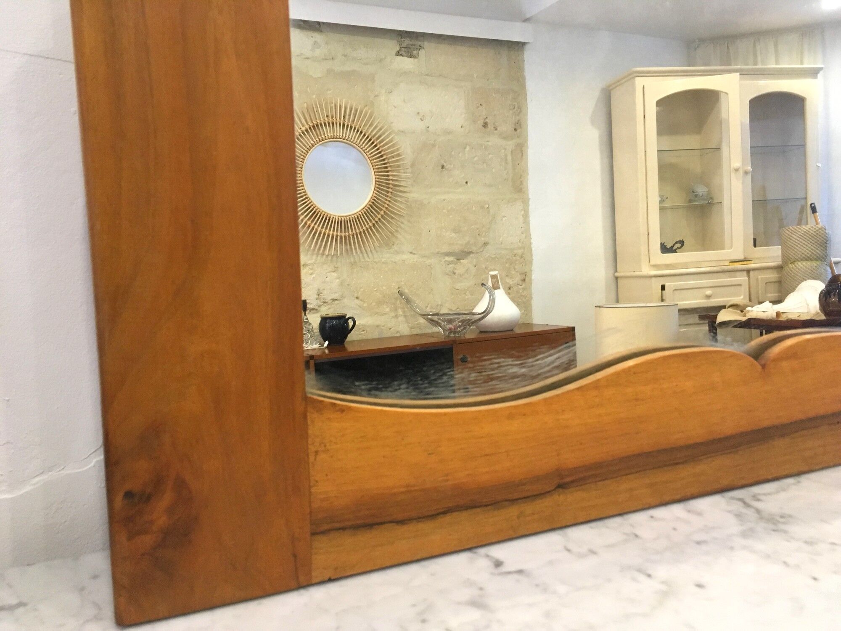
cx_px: 420
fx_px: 705
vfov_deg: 48.2
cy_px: 316
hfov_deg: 61.7
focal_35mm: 29
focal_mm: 4.15
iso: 160
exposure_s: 1/33
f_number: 2.2
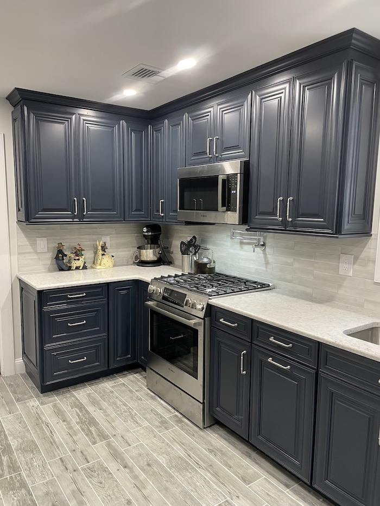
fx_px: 380
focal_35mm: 26
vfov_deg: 67.3
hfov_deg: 53.1
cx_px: 190
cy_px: 253
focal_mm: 4.2
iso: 200
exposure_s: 1/60
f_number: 1.6
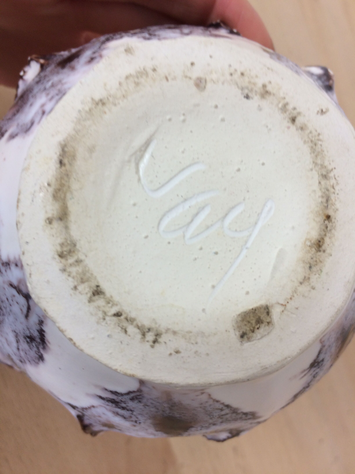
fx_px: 397
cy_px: 237
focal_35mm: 29
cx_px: 178
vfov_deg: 61.7
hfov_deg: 48.2
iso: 40
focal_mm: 4.15
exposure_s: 1/33
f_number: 2.2
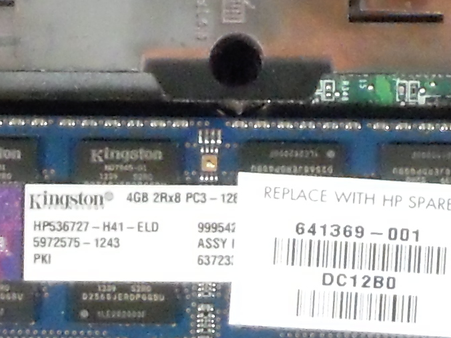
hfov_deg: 2.4
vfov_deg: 1.8
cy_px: -43
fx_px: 10801
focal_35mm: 829
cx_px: 355
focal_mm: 25
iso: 800
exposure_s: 1/40
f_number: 6.6
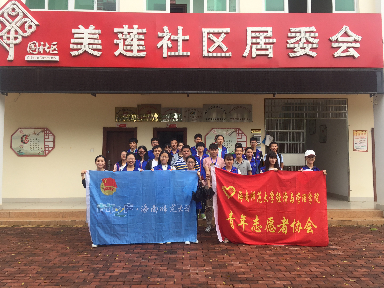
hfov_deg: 61.7
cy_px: 144
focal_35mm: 29
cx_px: 192
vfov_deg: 48.2
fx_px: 322
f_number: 2.2
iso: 32
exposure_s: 1/344
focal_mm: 4.15
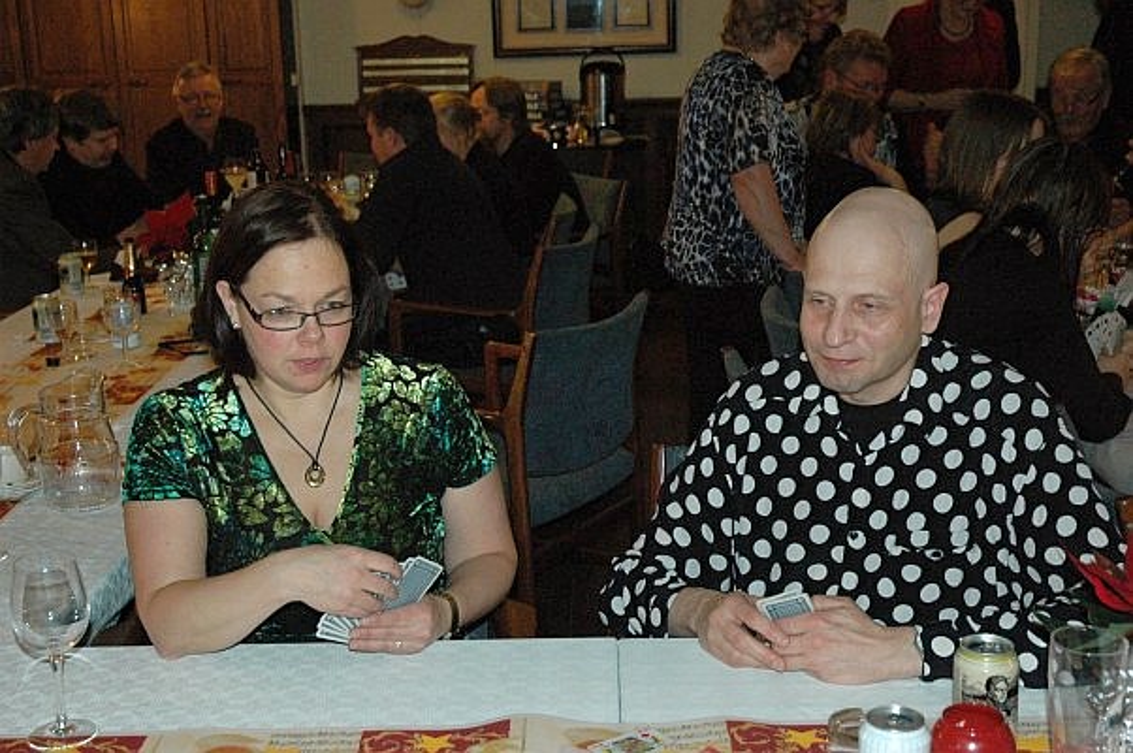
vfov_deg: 26.4
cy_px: 376
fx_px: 1603
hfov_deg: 38.9
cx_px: 566
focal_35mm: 51
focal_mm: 34
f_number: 5
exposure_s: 1/60
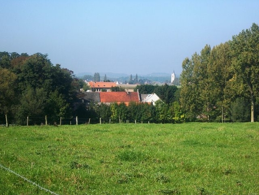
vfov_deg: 15.4
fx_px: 718
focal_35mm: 96
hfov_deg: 20.4
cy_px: 98
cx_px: 130
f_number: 5.2
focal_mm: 17.1
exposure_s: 1/500
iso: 80
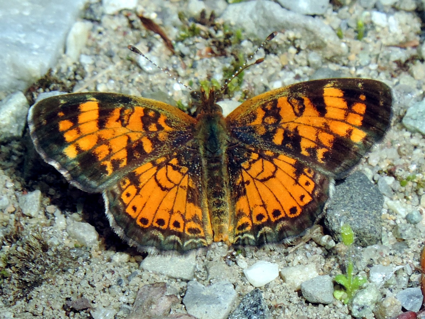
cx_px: 212
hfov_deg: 2.8
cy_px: 160
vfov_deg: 2.1
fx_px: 8594
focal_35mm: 700
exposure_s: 1/400
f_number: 5
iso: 90
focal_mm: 124.8
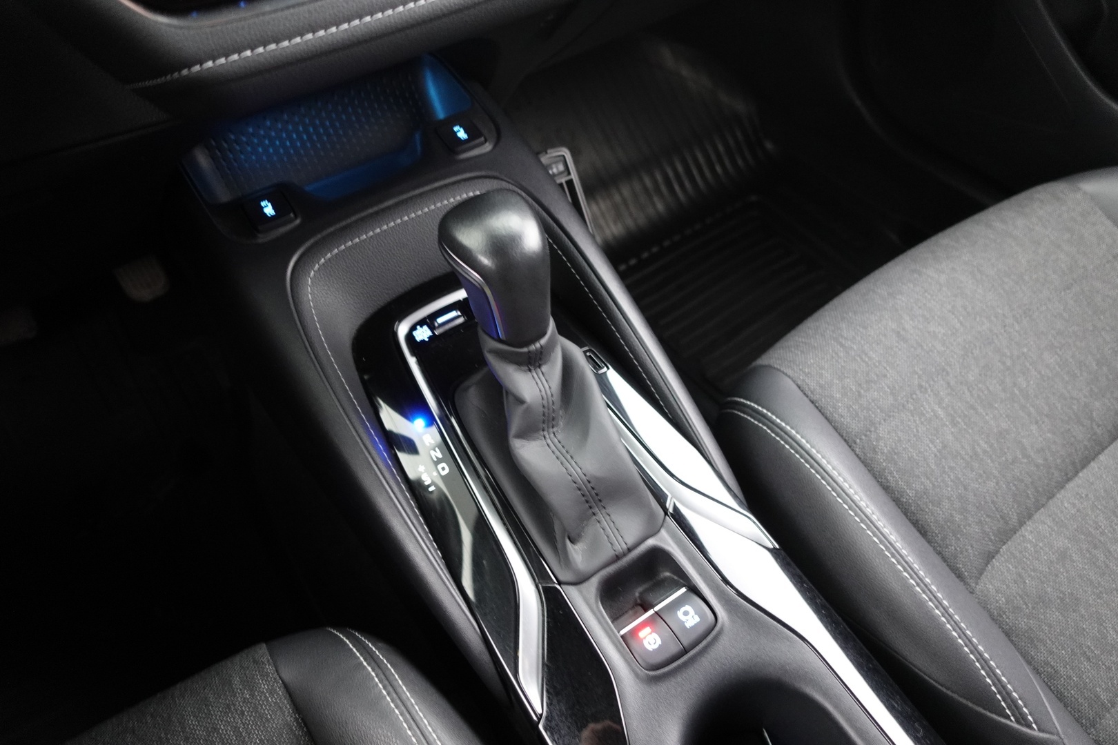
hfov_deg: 73.7
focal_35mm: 24
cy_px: 372
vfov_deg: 53.1
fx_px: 745
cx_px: 559
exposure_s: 1/8
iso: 1250
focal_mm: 9.4
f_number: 1.8
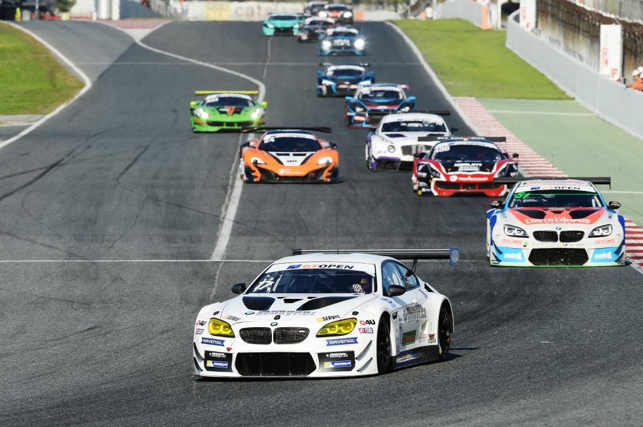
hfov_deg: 4.1
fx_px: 8919
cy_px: 214
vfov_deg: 2.7
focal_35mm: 500
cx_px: 322
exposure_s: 1/800
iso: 400
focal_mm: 500
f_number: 9
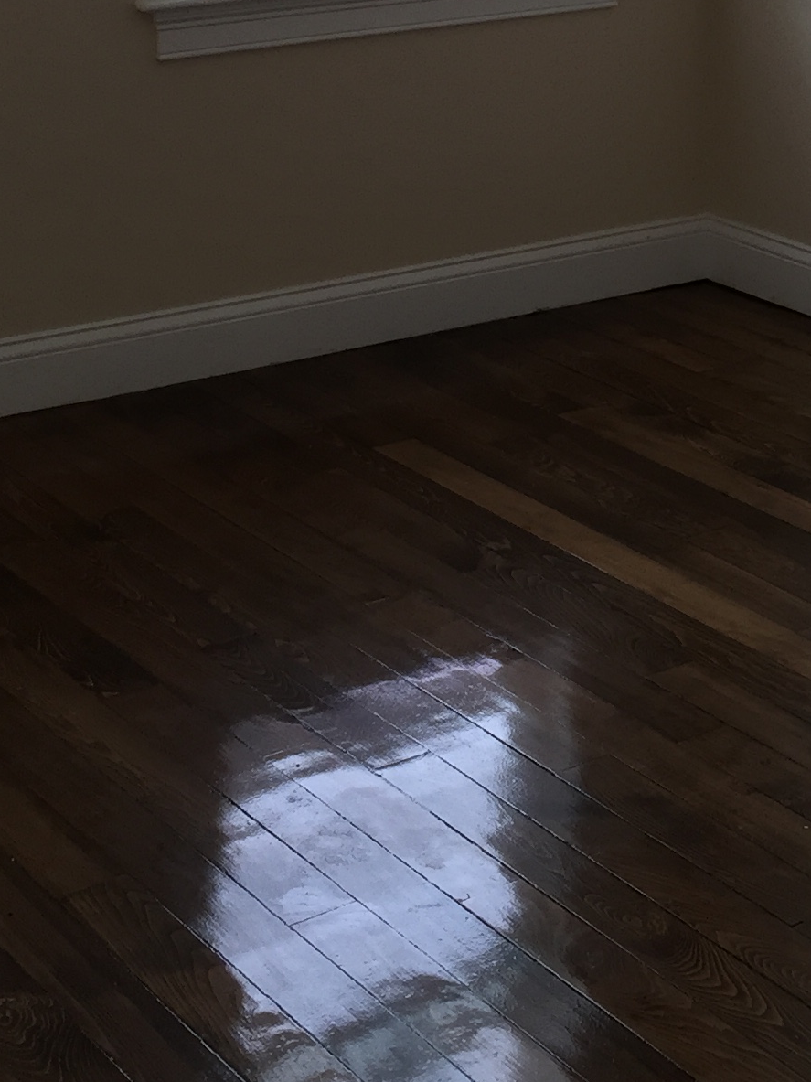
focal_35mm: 80
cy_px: 163
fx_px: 2499
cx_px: 728
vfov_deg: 23.9
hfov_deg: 18.1
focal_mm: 4.15
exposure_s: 1/120
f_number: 2.2
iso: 50
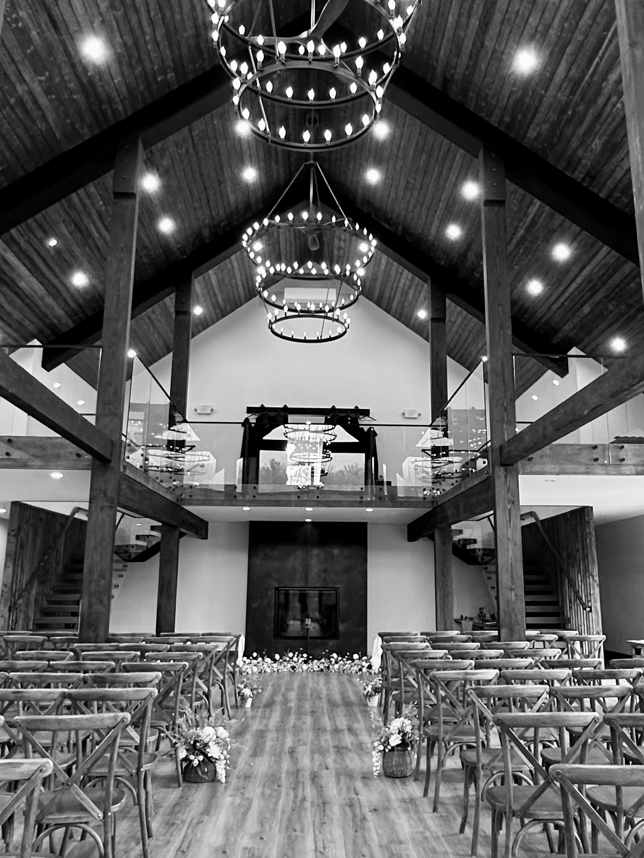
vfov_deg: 59.9
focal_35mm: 30
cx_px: 324
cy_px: 402
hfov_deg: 46.8
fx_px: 744
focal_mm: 2.22
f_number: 2.2
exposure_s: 1/61
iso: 320
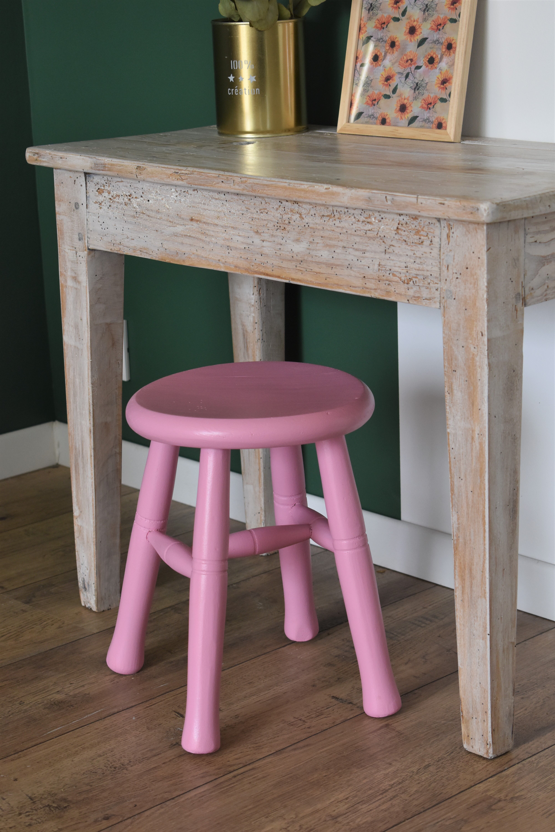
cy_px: 416
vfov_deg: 24.6
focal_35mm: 82
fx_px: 1908
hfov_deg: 16.6
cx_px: 278
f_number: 5.6
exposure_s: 1/200
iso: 800
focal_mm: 55
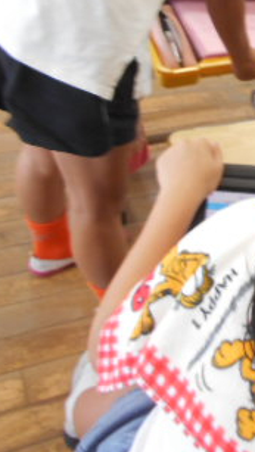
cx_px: 441
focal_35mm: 59
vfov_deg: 35.0
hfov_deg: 17.2
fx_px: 708
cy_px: 138
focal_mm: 4.6
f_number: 3.2
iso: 160
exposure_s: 1/30
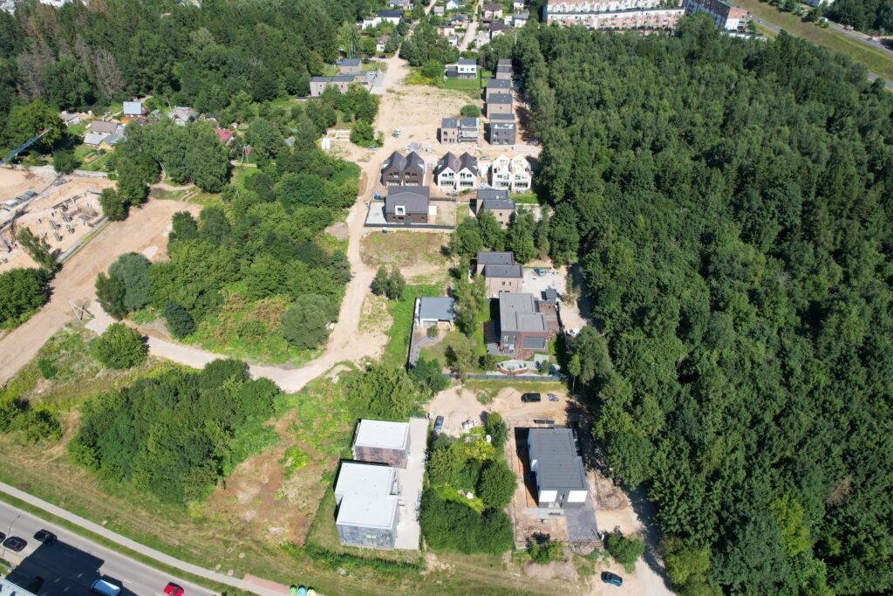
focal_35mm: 22
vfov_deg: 57.2
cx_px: 446
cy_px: 298
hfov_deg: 78.6
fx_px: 546
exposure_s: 1/2000
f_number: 2.8
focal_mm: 8.38
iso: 130
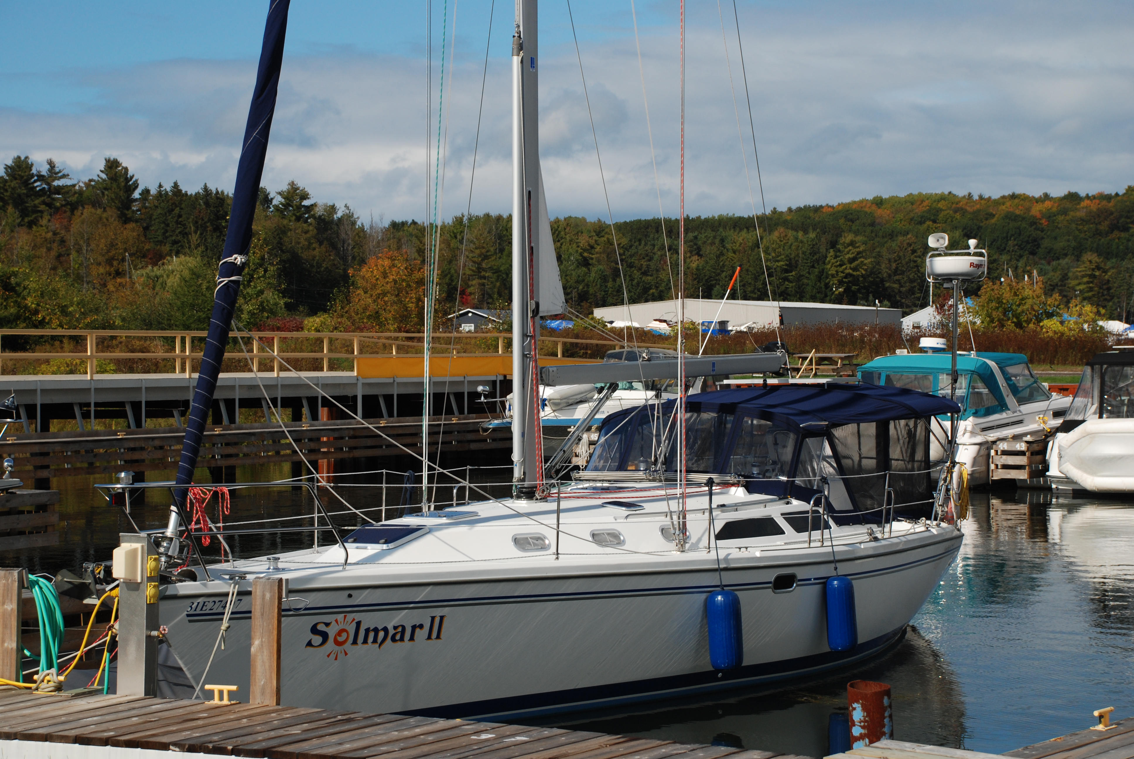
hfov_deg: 27.0
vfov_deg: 18.2
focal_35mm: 75
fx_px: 2365
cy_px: 380
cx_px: 567
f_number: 7.1
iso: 200
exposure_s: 1/1000
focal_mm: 50
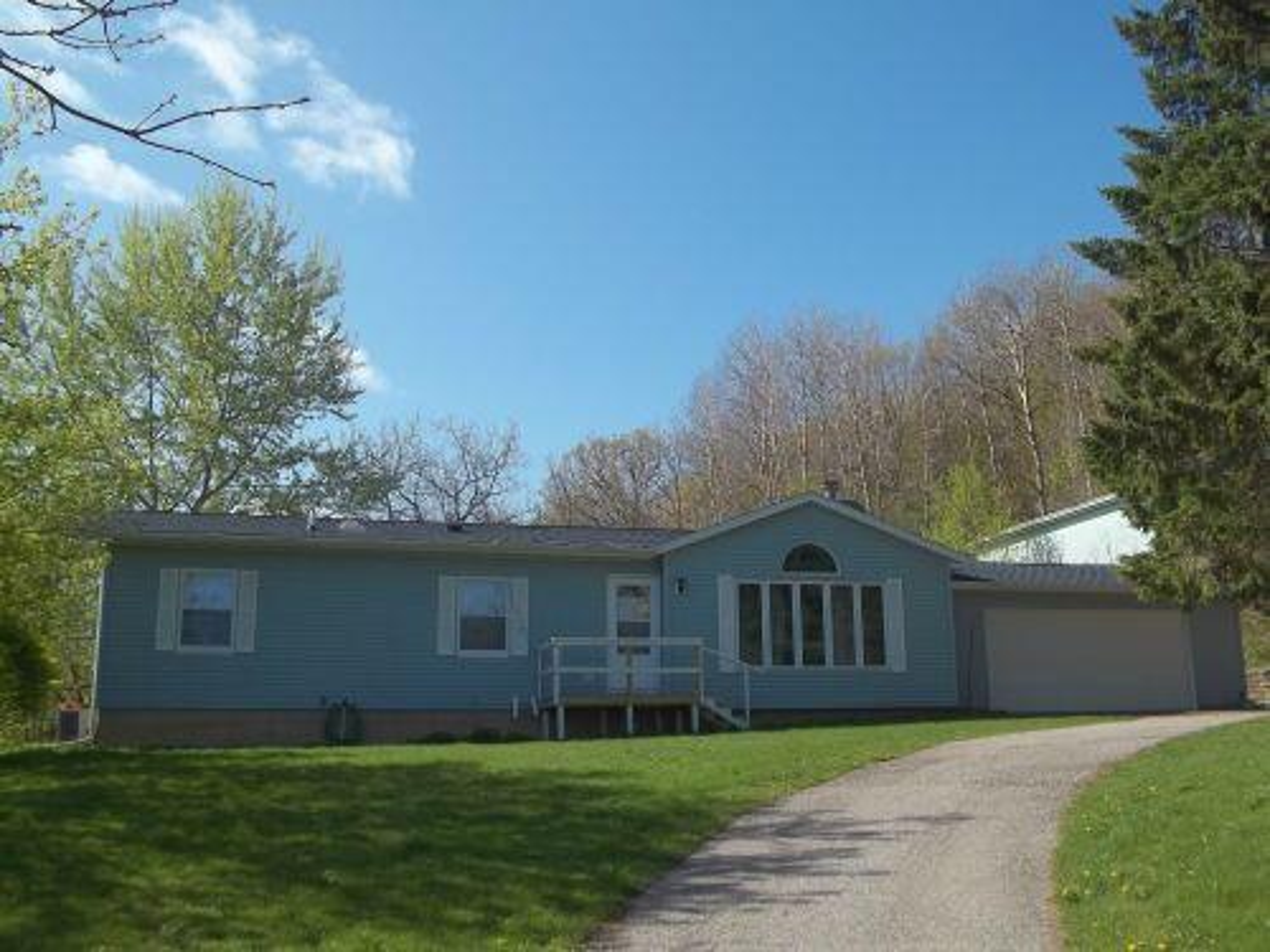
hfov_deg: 51.4
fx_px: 1321
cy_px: 476
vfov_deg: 39.7
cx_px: 635
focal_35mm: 36
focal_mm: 6.5
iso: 64
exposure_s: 1/160
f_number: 8
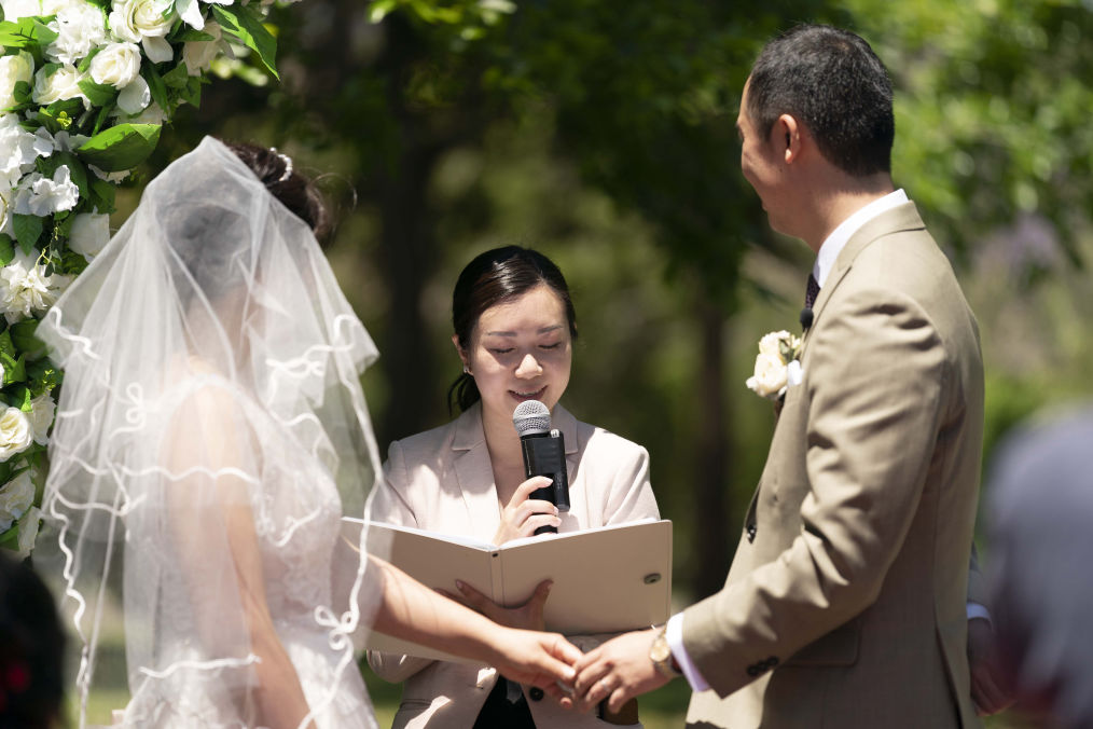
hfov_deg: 10.3
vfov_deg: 6.9
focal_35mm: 200
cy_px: 364
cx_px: 546
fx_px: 6072
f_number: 2.8
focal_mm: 200
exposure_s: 1/2000
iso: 160
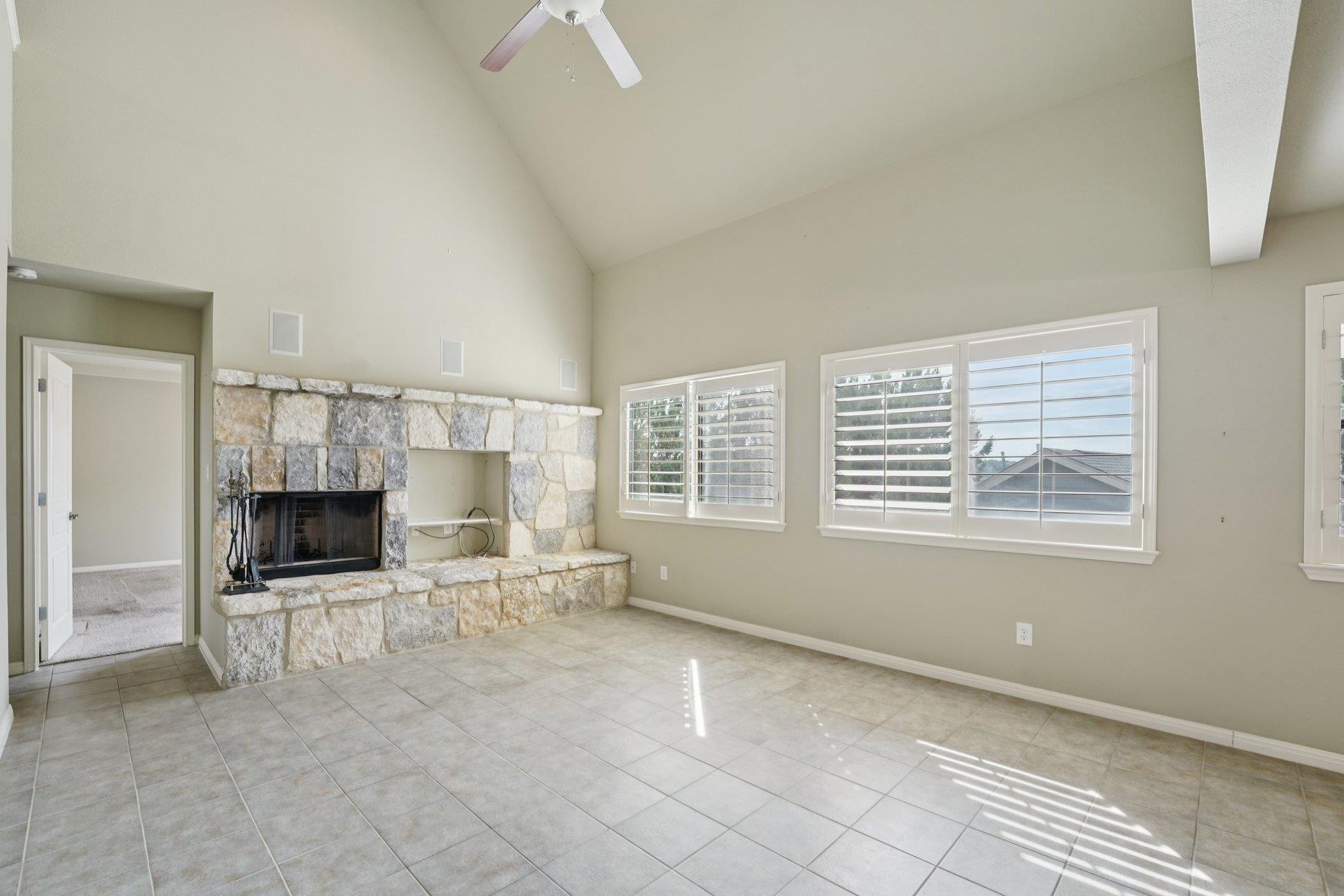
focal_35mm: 15
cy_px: 473
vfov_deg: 77.3
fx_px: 560
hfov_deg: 100.4
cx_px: 660
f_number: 8
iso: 400
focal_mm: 14
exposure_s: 1/50
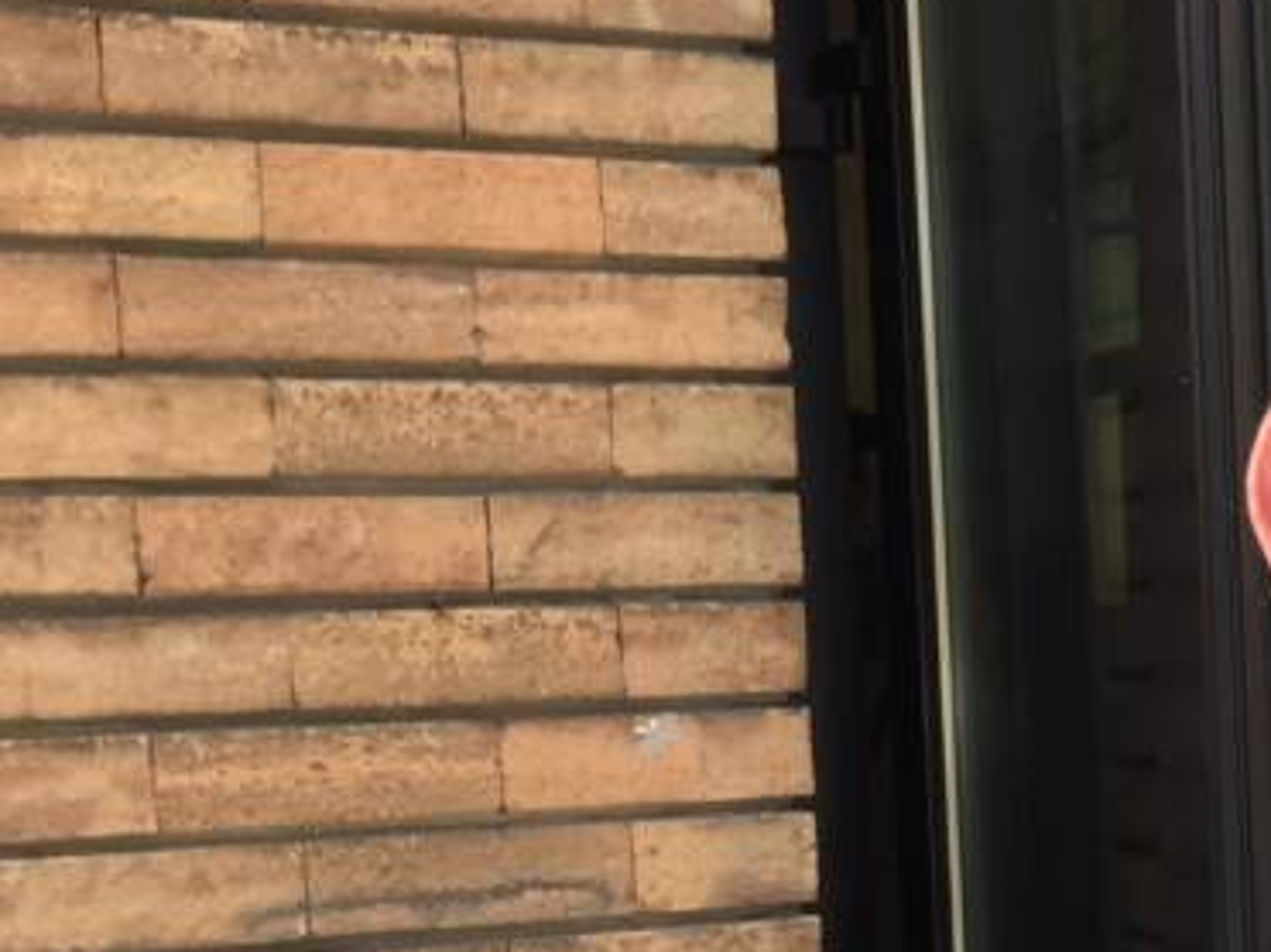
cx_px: 1528
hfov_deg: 22.5
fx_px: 2936
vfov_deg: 18.1
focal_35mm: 80
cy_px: 853
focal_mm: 4.15
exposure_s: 1/103
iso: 32
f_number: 2.2
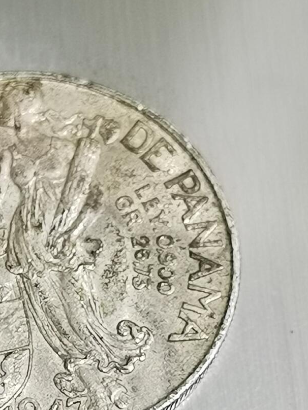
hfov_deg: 9.5
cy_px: 395
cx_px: 48
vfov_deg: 12.5
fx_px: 1851
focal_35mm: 156
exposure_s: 1/100
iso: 160
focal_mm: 6.67
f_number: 1.9
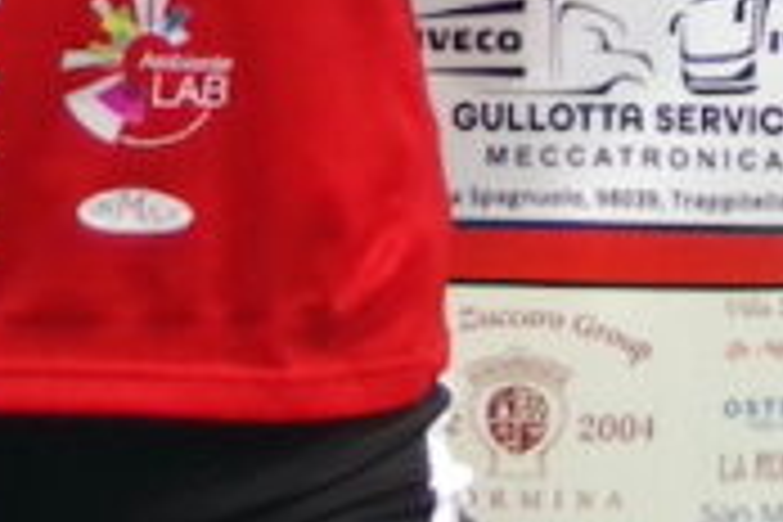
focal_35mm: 247
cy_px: -819
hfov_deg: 8.3
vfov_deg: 5.3
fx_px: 5372
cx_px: 148
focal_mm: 28.13
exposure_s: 1/60
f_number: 2.8
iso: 3200
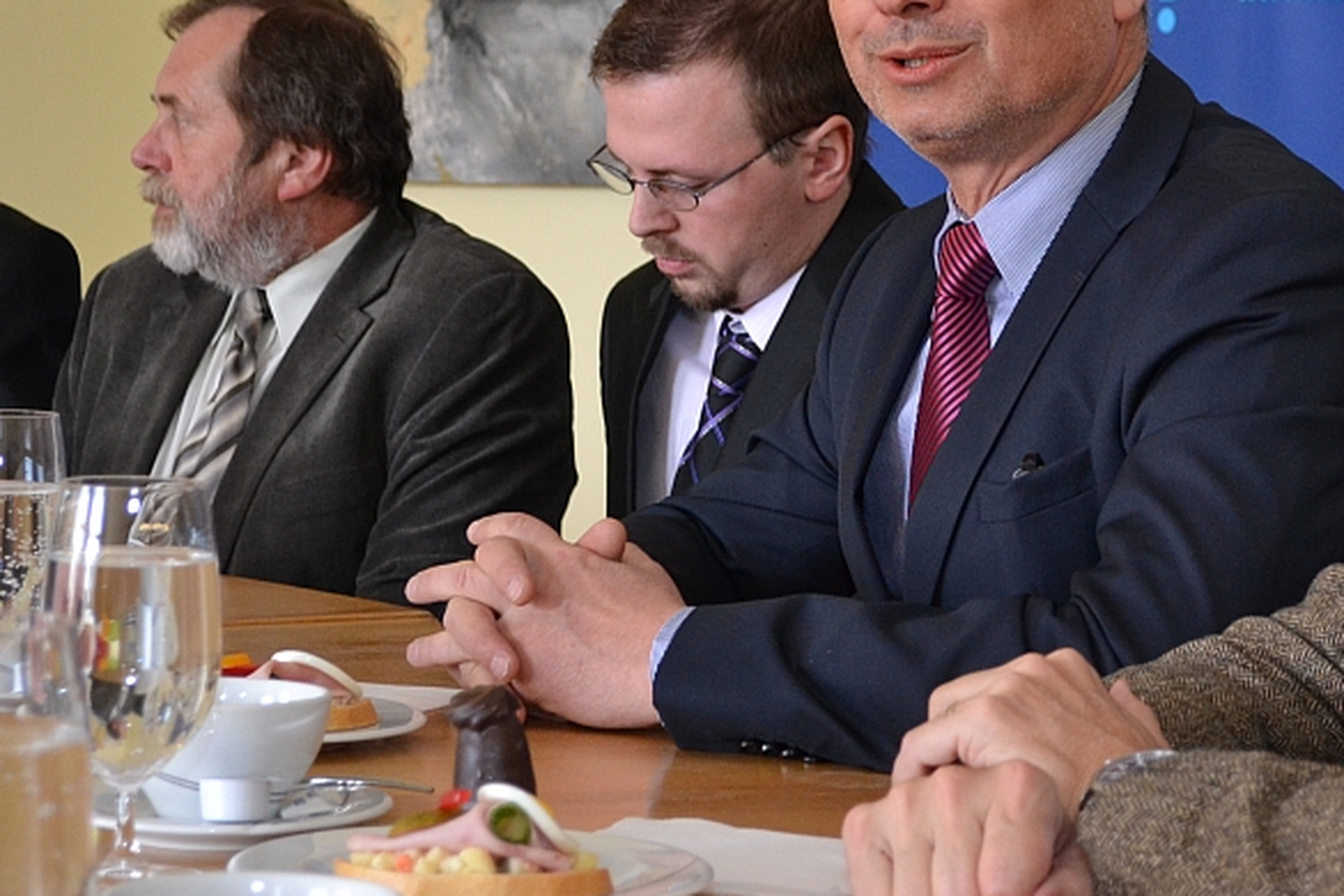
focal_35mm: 105
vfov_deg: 13.0
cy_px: 252
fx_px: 3920
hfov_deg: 19.4
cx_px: 937
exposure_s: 1/60
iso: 1100
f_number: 5.3
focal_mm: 40
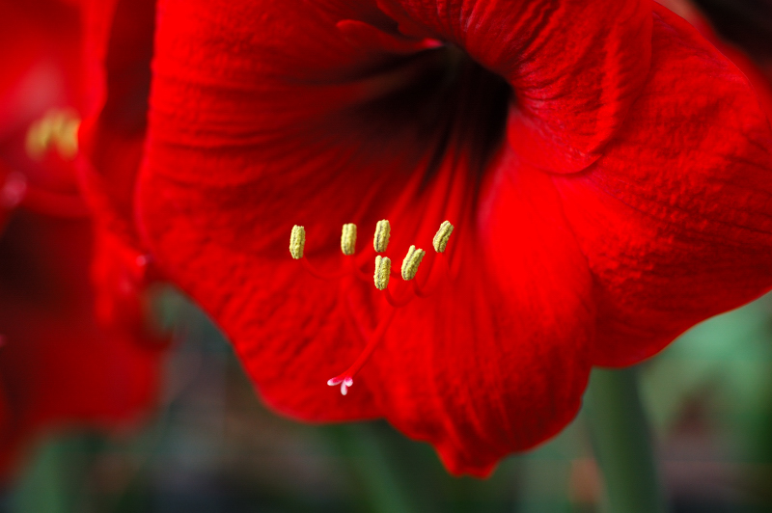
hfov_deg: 22.6
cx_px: 386
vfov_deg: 15.2
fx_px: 1928
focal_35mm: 90
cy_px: 256
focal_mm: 60
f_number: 3.3
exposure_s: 1/1600
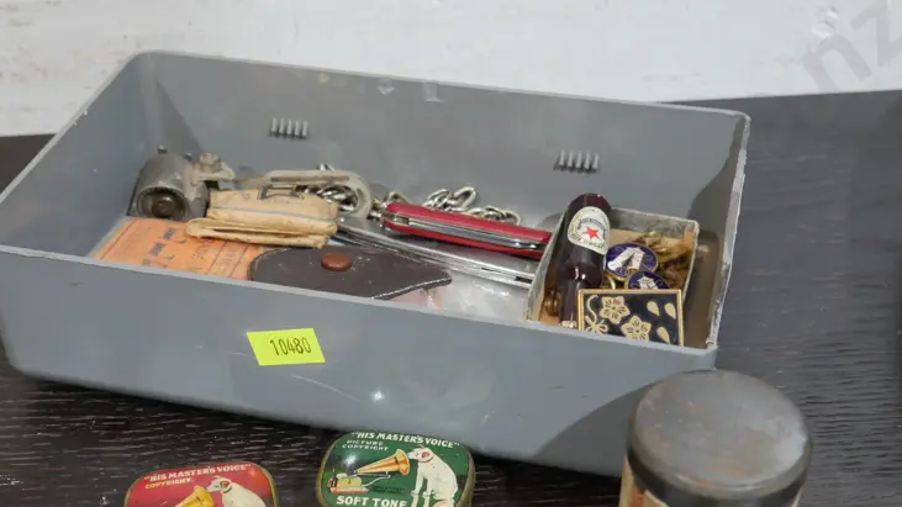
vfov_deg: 21.6
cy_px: 395
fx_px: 1315
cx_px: 395
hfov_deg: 37.8
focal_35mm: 55
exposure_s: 1/60
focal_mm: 18
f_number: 4.5
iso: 800
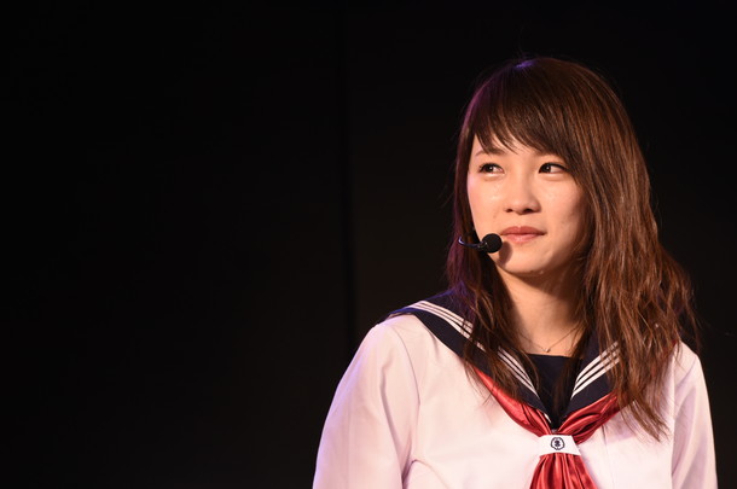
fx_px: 4089
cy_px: 244
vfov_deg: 6.8
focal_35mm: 200
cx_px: 368
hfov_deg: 10.3
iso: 2500
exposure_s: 1/640
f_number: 5
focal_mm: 200
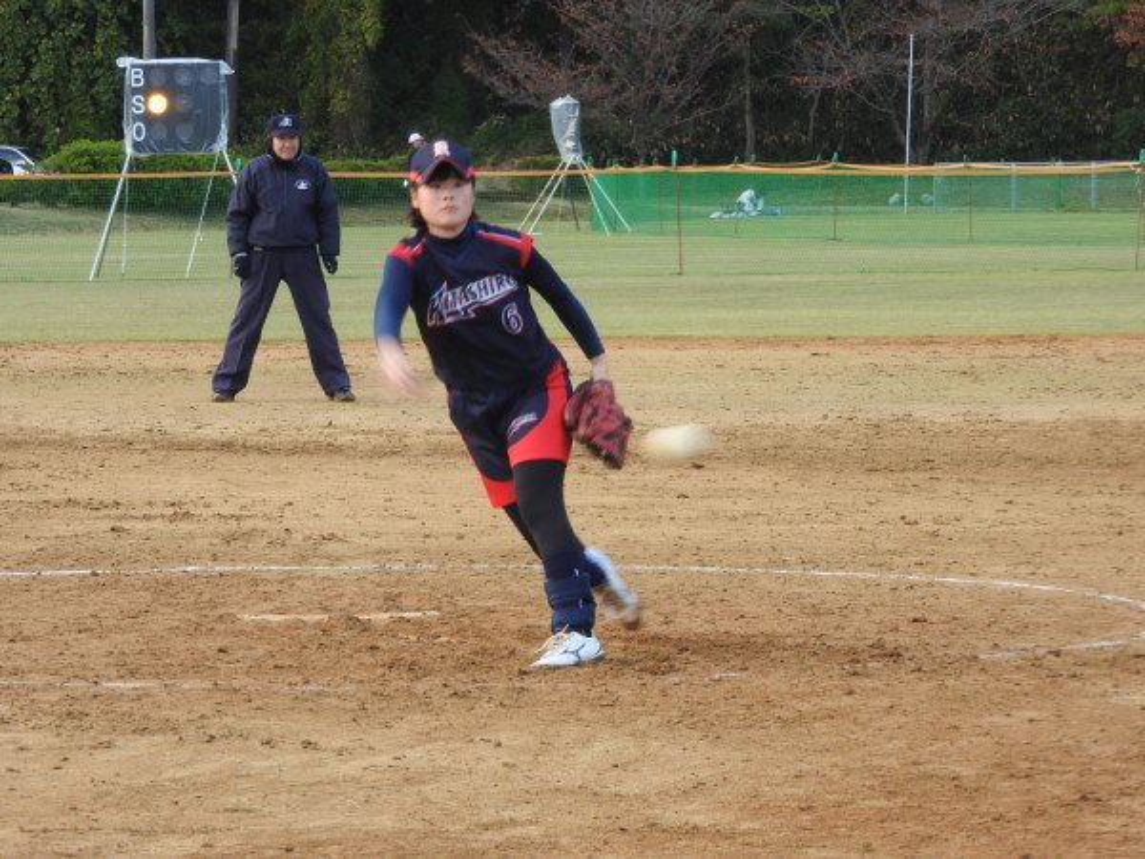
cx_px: 572
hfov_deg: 9.9
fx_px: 6615
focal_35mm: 200
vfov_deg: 7.4
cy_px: 430
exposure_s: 1/60
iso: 125
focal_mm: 35.8
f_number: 5.3
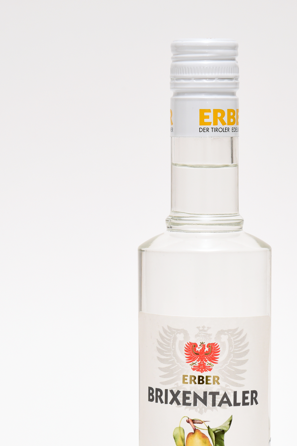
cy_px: 347
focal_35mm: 191
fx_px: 2363
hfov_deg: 7.2
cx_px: 202
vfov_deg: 10.7
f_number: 11
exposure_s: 1/200
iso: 800
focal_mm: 120
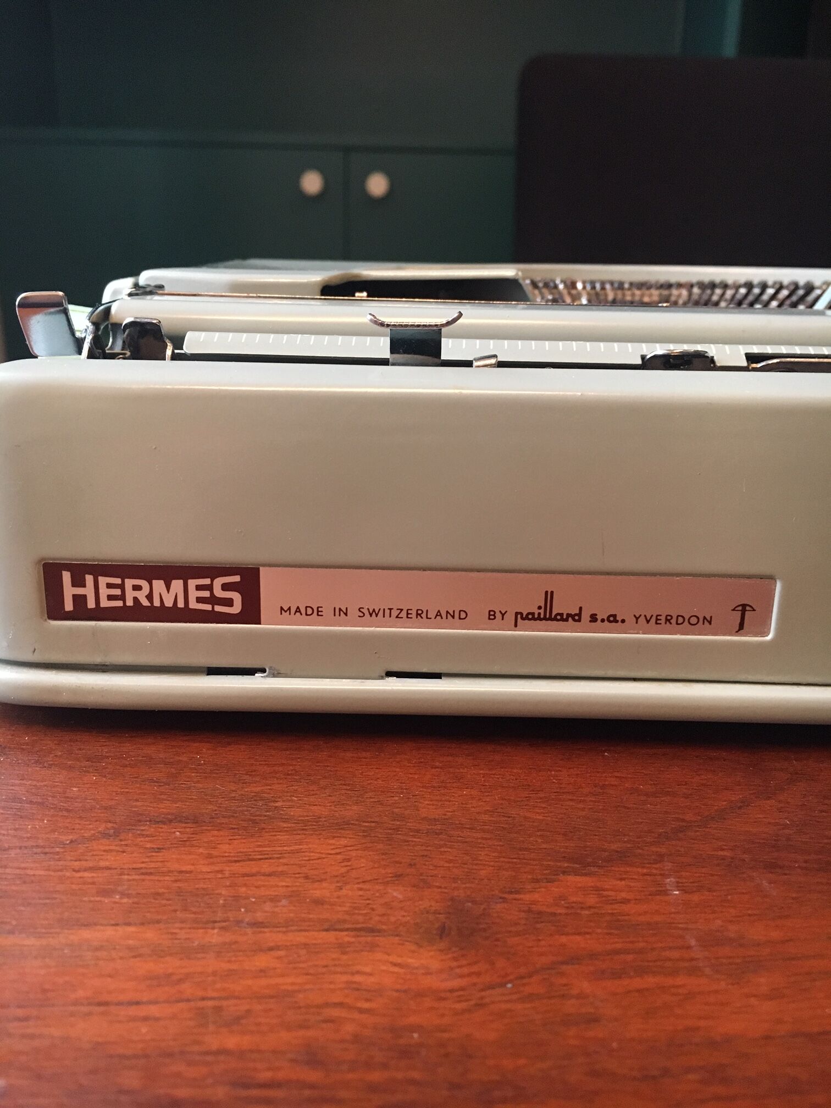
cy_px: 554
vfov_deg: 61.7
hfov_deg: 48.2
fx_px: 928
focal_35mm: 29
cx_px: 416
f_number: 2.2
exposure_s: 1/33
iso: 200
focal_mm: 4.15
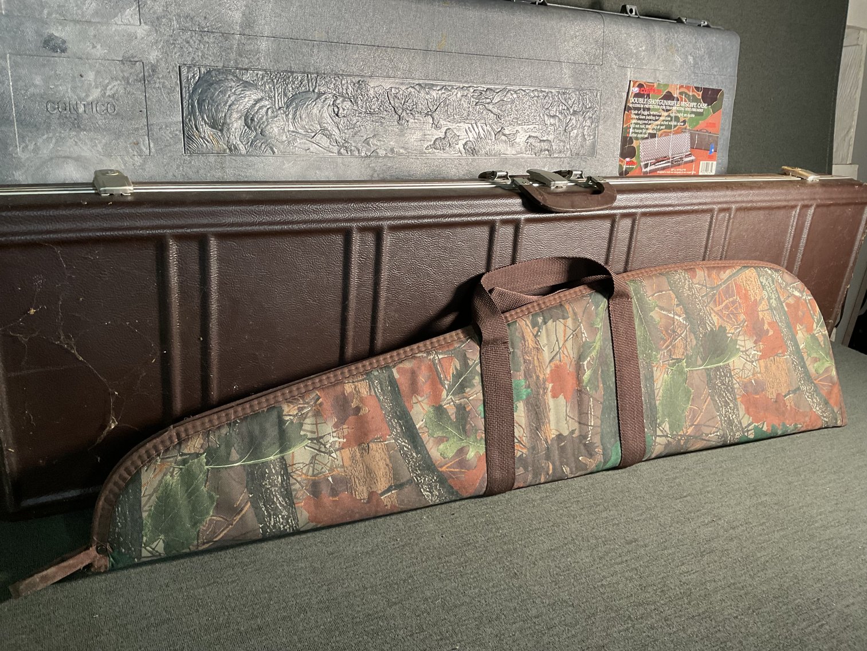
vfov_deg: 48.2
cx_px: 434
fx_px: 726
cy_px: 326
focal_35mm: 29
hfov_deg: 61.7
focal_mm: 3
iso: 80
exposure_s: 1/60
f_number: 1.8
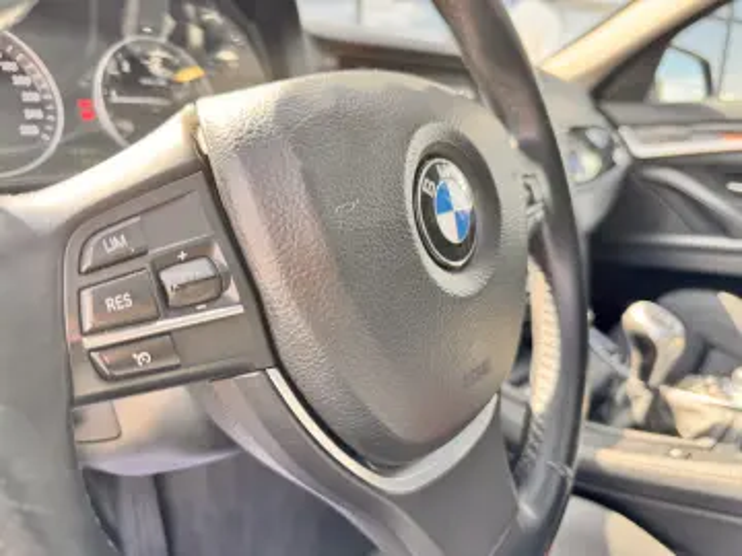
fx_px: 514
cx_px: 371
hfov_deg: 71.6
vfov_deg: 56.8
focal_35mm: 24
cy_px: 278
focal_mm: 6.76
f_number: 1.78
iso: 64
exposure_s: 1/139
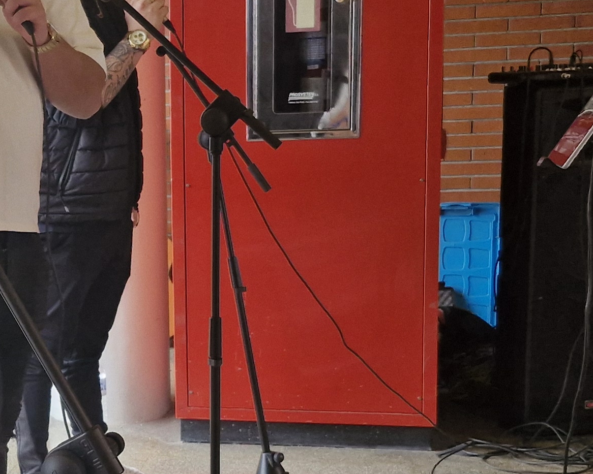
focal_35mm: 77
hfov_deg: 23.4
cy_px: 314
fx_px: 1352
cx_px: -37
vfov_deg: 19.9
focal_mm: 5.54
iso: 160
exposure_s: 1/180
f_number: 1.8
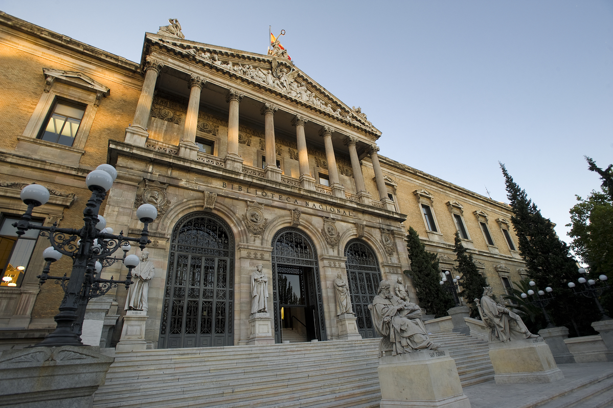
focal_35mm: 17
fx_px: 289
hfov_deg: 93.3
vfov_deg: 70.4
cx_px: 306
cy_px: 204
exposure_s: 1/20
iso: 200
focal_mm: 17
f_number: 8
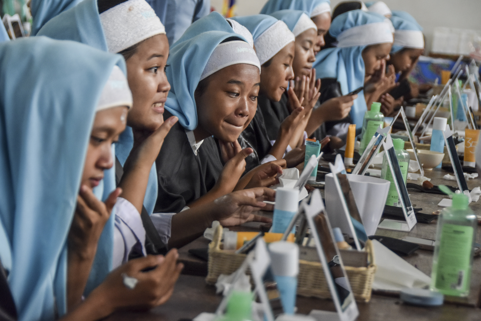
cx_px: 240
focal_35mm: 123
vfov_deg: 11.1
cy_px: 160
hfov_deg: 16.7
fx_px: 1643
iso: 800
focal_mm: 82
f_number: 5
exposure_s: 1/160
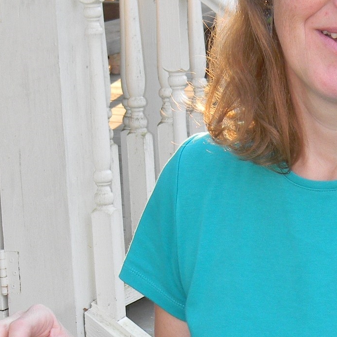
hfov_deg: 10.1
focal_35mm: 172
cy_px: 205
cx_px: 350
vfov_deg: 10.2
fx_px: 1894
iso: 96
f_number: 4.3
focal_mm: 12.2
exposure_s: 1/30
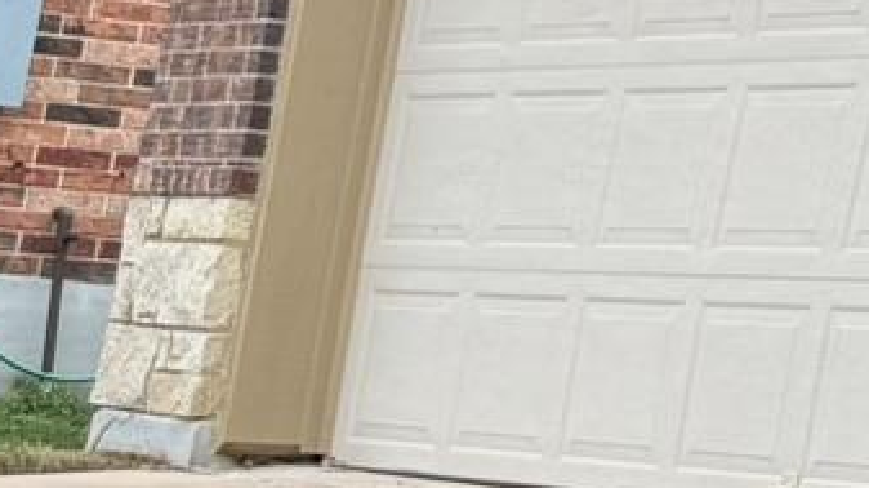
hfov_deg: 10.4
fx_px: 3661
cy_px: -413
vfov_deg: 7.4
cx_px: 2481
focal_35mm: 159
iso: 80
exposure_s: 1/593
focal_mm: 6.76
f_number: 1.78
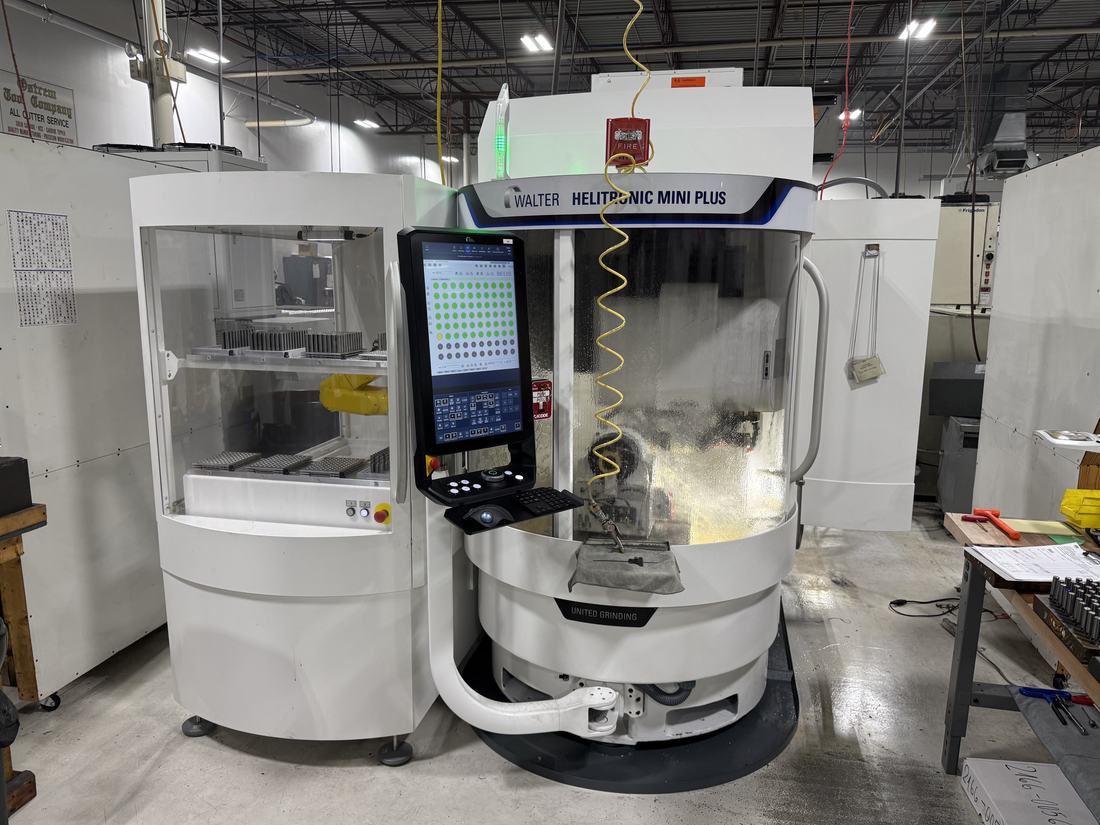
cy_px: 412
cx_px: 550
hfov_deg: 71.6
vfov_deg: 56.8
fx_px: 763
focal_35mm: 24
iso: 125
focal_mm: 6.76
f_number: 1.78
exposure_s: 1/153
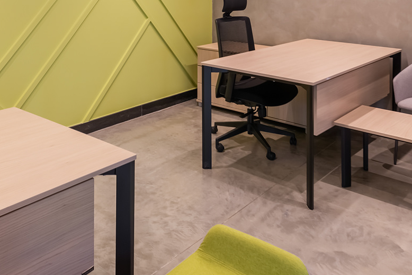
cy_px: 5
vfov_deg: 33.2
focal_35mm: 37
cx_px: 166
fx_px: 423
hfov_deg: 51.6
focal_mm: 15
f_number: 10
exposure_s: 1/2
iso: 50
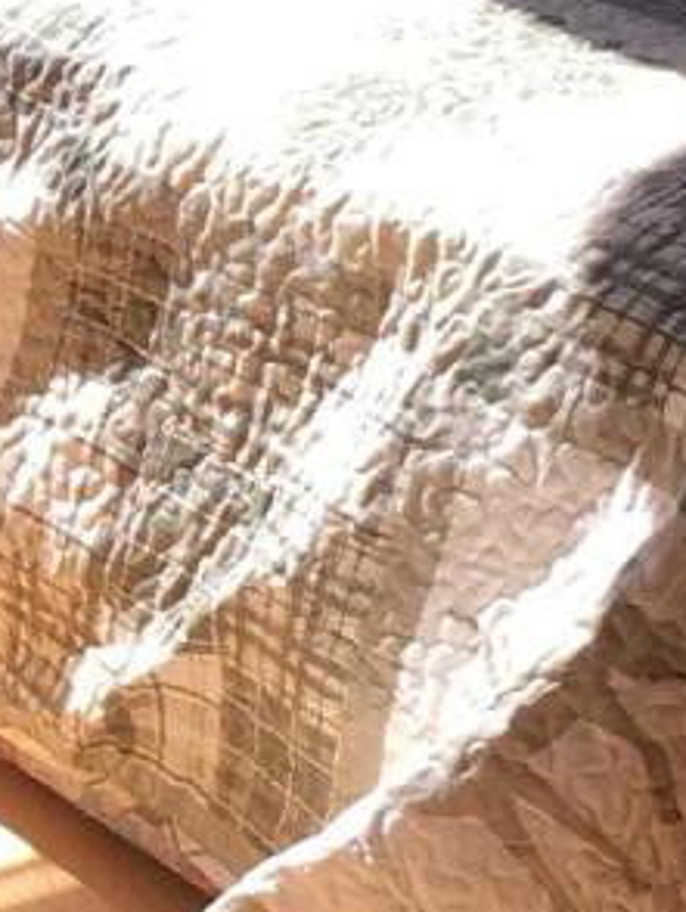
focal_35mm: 197
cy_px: 214
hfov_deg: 7.3
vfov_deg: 10.0
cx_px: -521
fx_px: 5198
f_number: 2.2
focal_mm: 4.15
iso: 25
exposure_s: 1/218
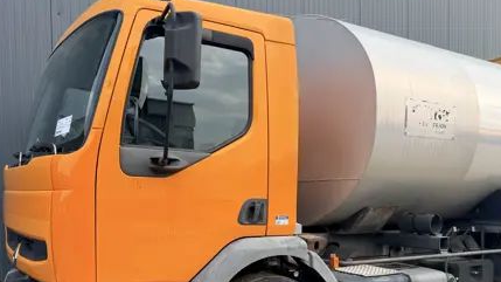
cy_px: 227
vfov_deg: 29.7
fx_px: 518
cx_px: 326
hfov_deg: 50.9
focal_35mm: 39
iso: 100
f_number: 1.78
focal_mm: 6.76
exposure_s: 1/170
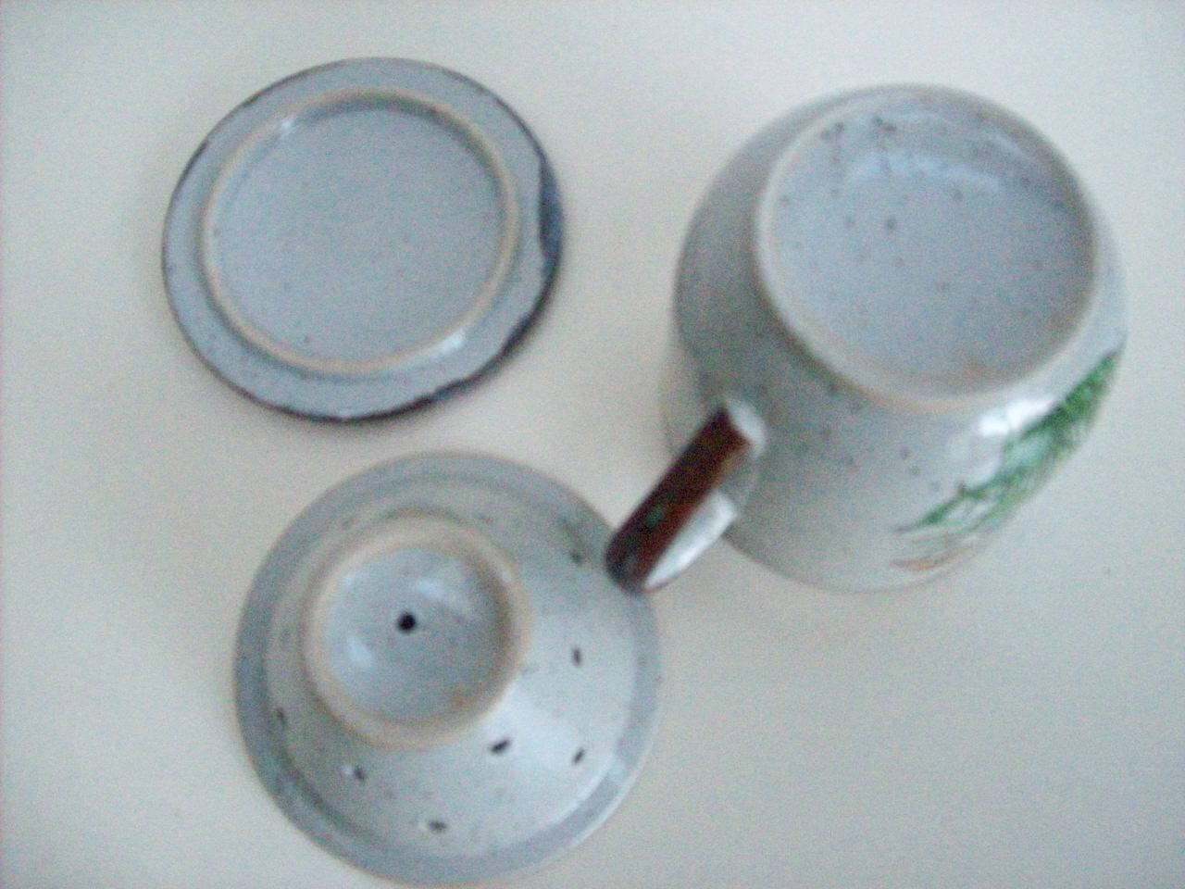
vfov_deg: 39.7
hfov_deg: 51.4
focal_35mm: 36
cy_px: 444
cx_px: 592
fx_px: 1232
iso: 798
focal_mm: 6
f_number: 2.7
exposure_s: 1/128
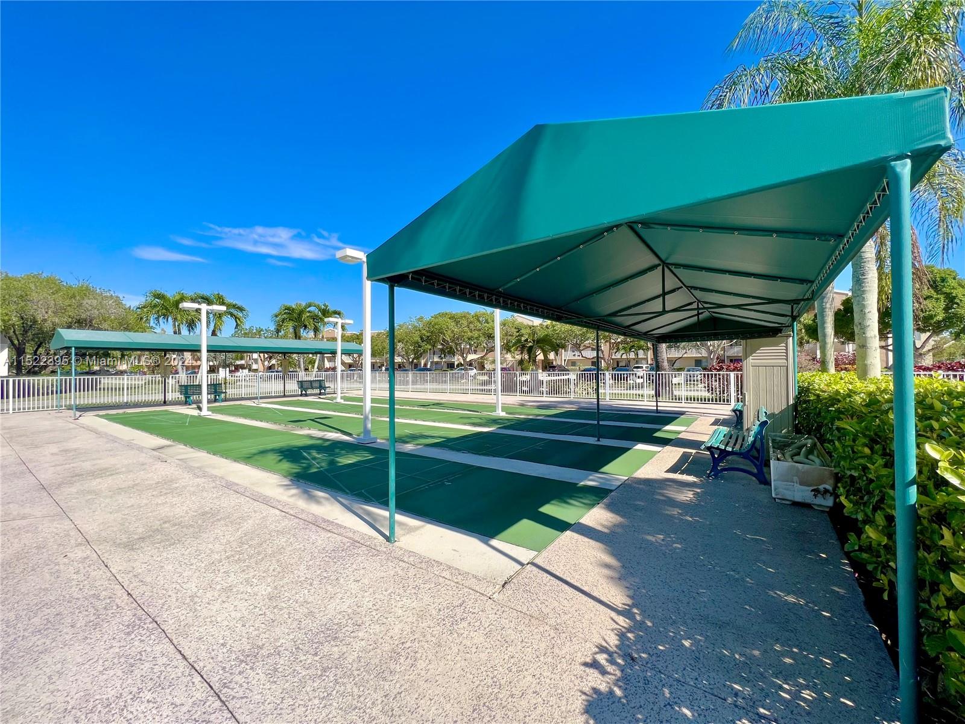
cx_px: 482
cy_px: 362
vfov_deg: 89.9
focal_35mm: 13
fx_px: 362
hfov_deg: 106.2
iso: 32
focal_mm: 1.57
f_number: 1.8
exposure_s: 1/1468
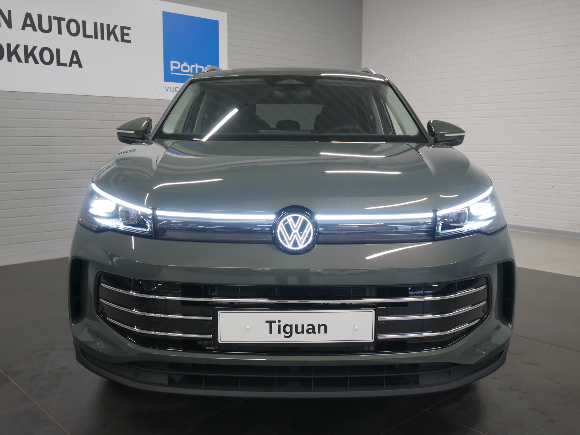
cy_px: 218
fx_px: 570
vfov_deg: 41.8
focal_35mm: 34
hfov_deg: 53.9
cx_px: 290
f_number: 4.1
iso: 800
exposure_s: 1/60
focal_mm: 17
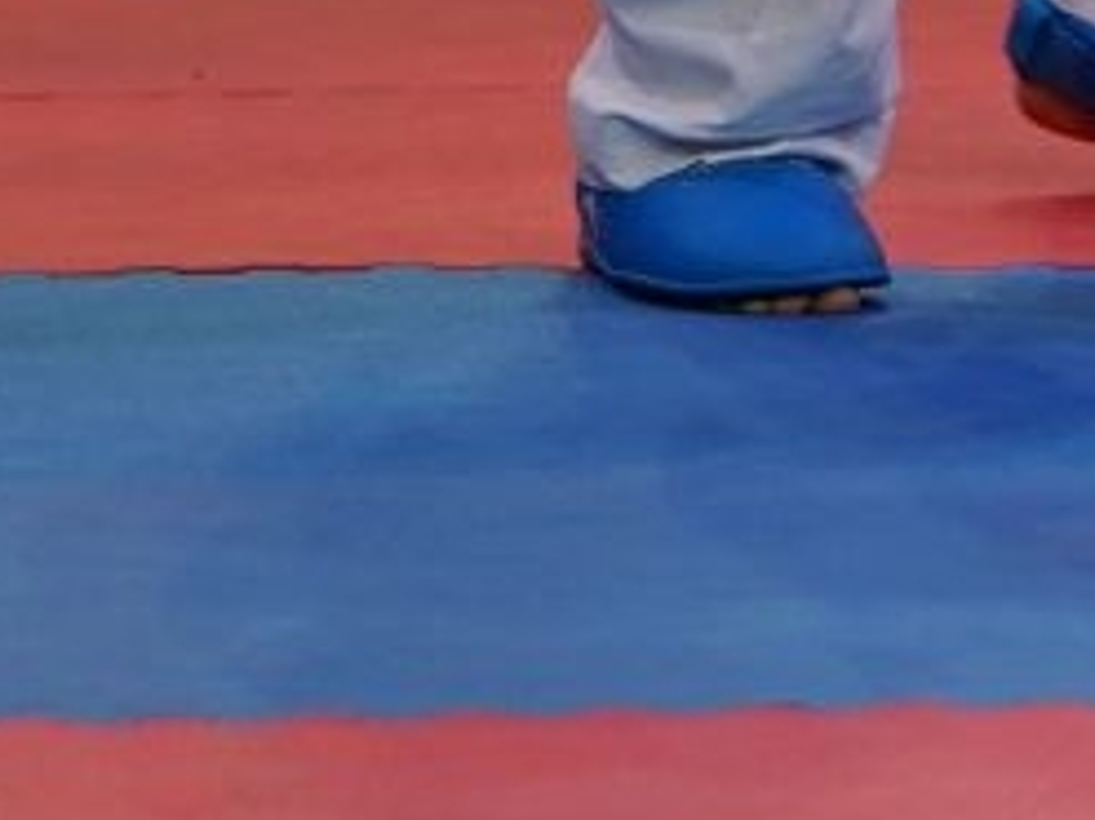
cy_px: -949
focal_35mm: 784
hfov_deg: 2.5
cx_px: 1764
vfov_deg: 1.9
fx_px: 24788
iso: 500
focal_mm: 112
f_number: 2.8
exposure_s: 1/1000
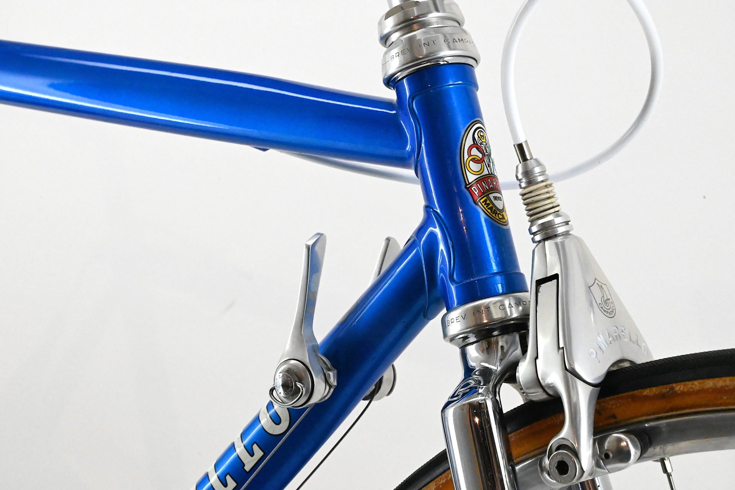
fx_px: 1429
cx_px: 368
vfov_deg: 19.4
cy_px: 245
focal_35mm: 70
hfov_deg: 28.9
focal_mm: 70
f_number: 20
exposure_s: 1/640
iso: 25600
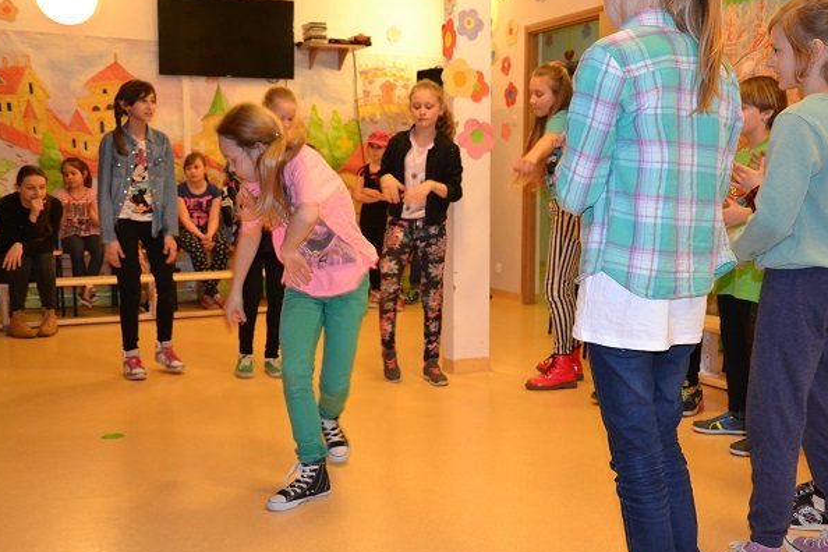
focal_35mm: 42
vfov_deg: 31.9
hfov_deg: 46.4
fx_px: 966
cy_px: 266
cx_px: 428
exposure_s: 1/60
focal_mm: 26
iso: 2200
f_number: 4
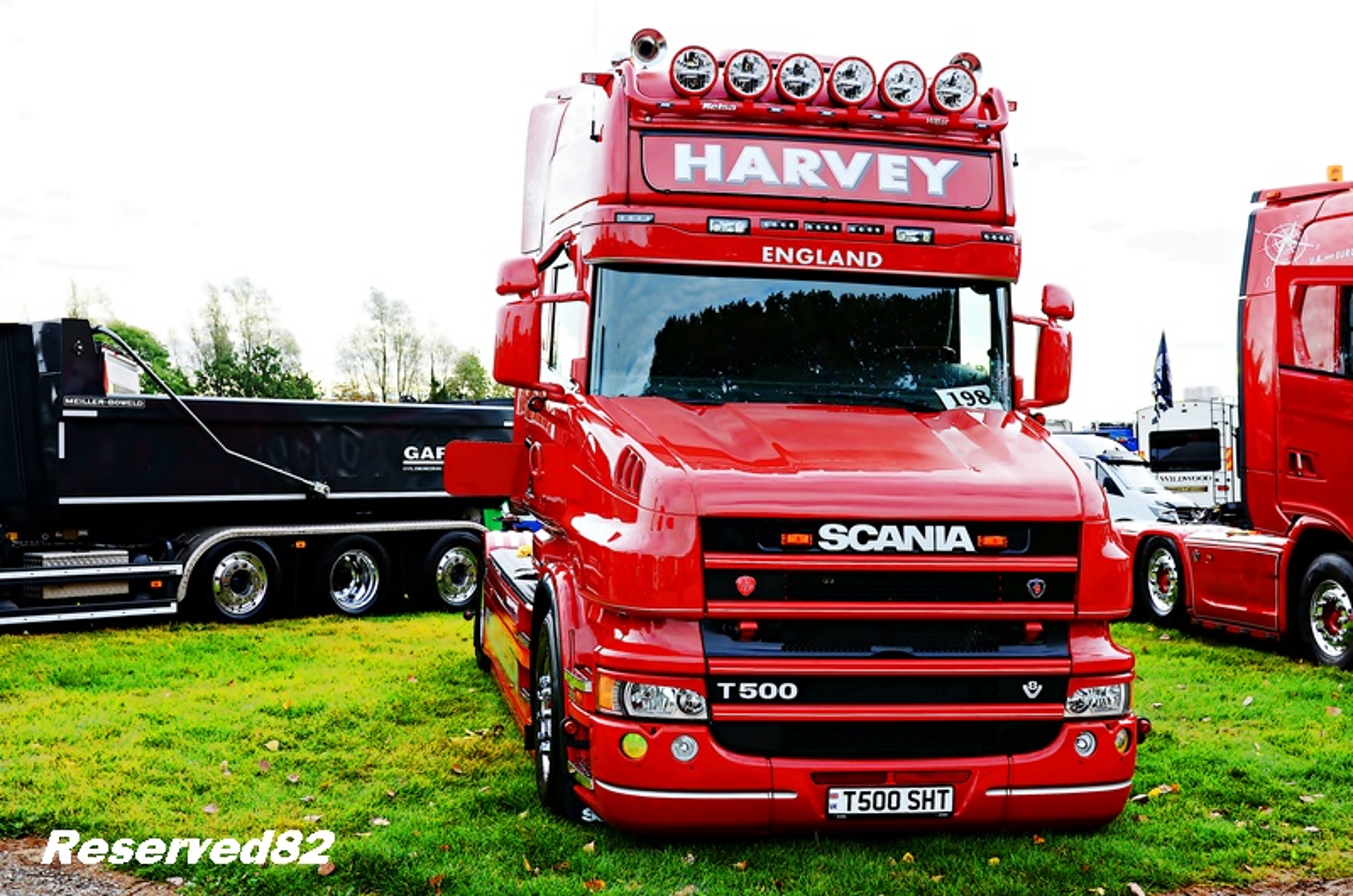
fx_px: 1519
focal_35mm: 40
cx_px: 676
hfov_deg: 48.0
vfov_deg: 32.9
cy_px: 448
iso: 250
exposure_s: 1/400
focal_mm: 27
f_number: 5.6
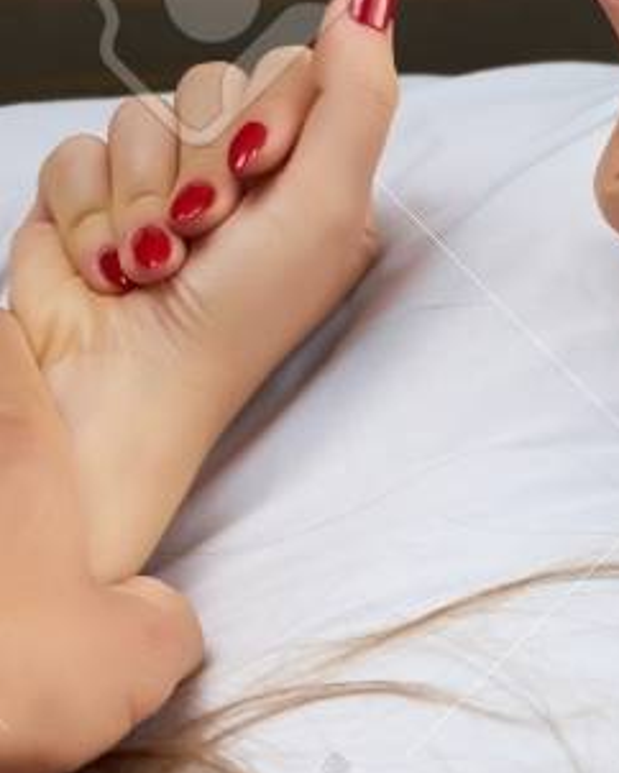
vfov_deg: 2.4
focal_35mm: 808
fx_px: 18485
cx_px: 678
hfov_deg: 1.9
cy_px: 846
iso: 640
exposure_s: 1/400
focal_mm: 200
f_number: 3.5
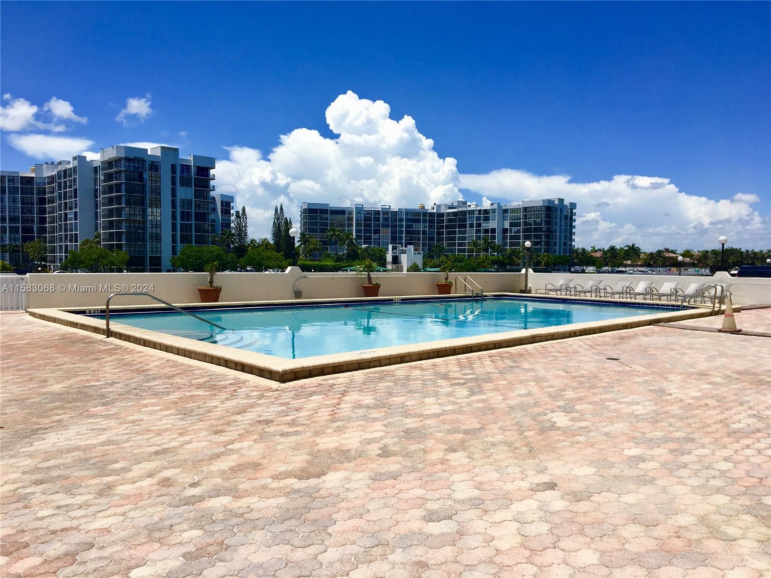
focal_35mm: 29
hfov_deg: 61.7
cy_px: 289
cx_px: 386
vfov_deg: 48.2
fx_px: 646
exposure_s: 1/3205
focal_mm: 4.15
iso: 25
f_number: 2.2
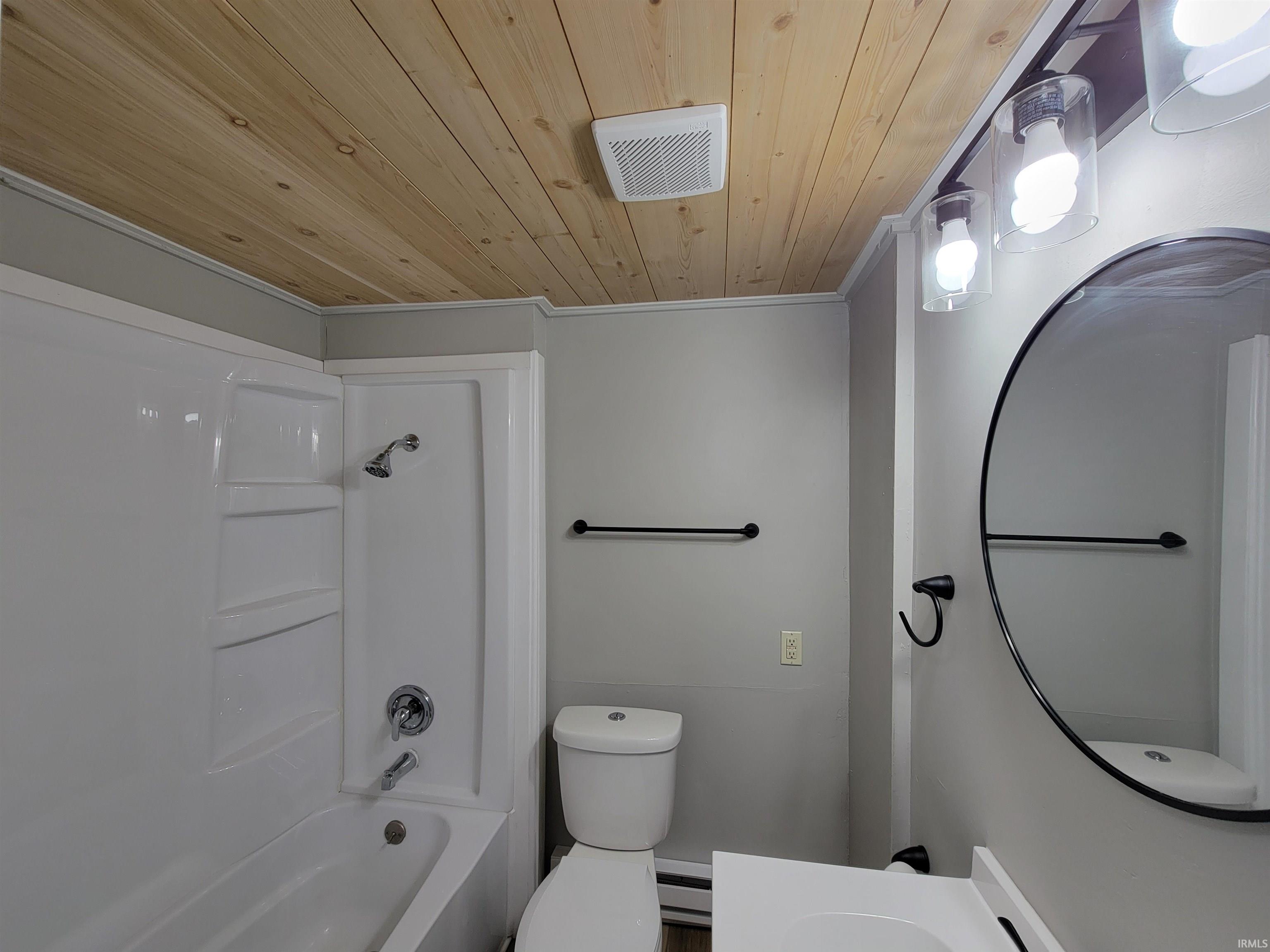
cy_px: 476
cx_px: 635
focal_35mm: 13
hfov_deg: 106.2
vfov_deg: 89.9
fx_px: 477
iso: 50
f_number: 2.2
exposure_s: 1/60
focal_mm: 2.2
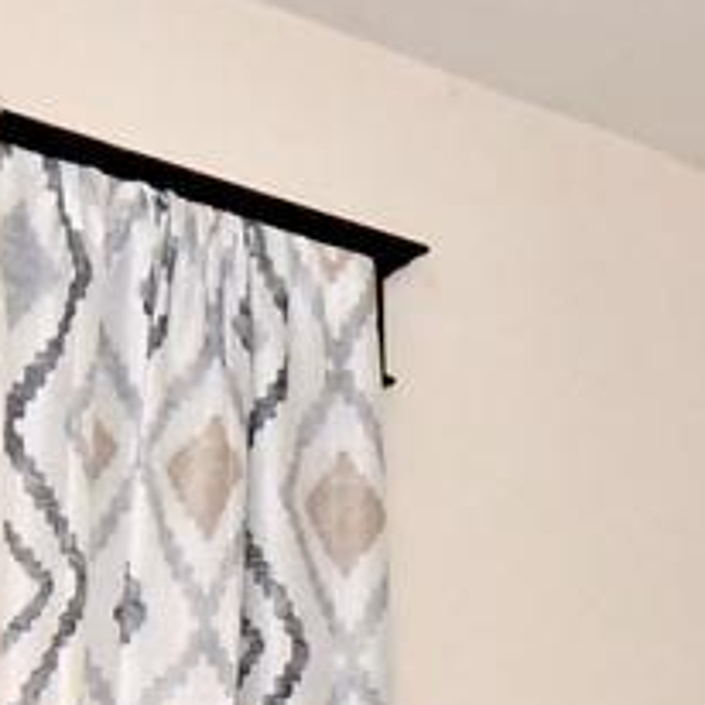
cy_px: 1336
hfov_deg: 13.3
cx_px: 880
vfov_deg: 12.4
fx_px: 2926
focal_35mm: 127
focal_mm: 10
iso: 2500
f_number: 6.3
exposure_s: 1/250
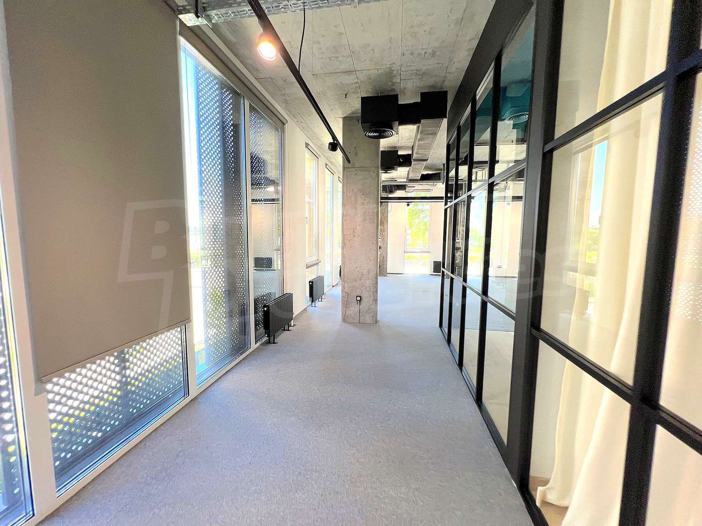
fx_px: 264
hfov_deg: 106.2
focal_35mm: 13
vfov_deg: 89.9
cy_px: 263
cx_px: 351
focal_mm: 1.57
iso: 64
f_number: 1.8
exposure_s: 1/99
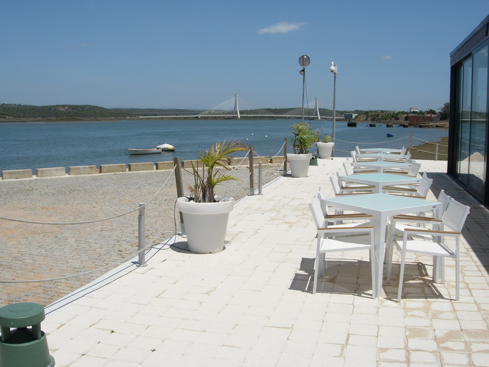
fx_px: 537
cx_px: 244
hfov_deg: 49.0
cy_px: 184
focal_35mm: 38
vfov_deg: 37.7
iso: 64
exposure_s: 1/1328
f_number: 4.8
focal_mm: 7.8
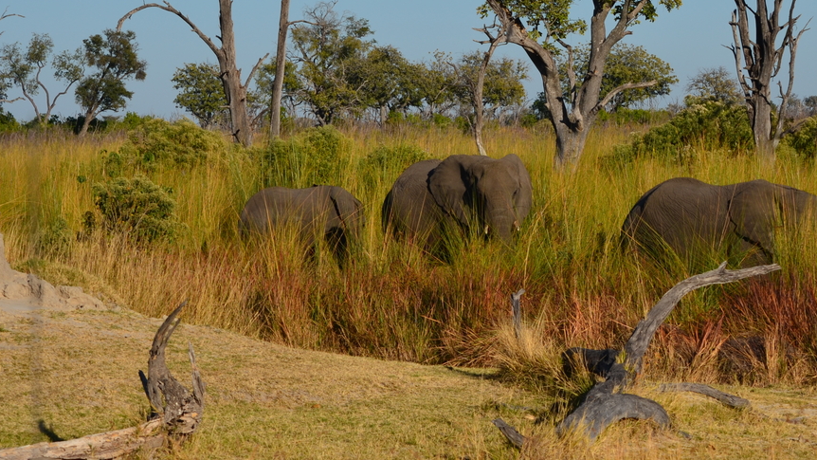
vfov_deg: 7.4
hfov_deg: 13.2
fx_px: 3531
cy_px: 140
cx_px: 604
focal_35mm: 163
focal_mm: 70
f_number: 9
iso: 100
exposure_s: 1/320
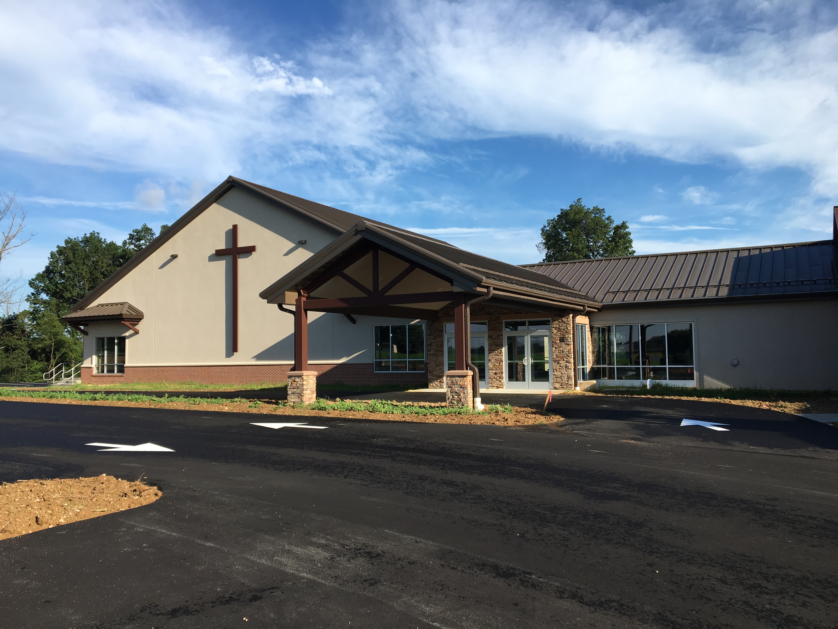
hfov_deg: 61.7
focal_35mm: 29
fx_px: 702
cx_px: 419
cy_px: 314
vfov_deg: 48.2
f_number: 2.2
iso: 25
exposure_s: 1/1148
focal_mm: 4.15
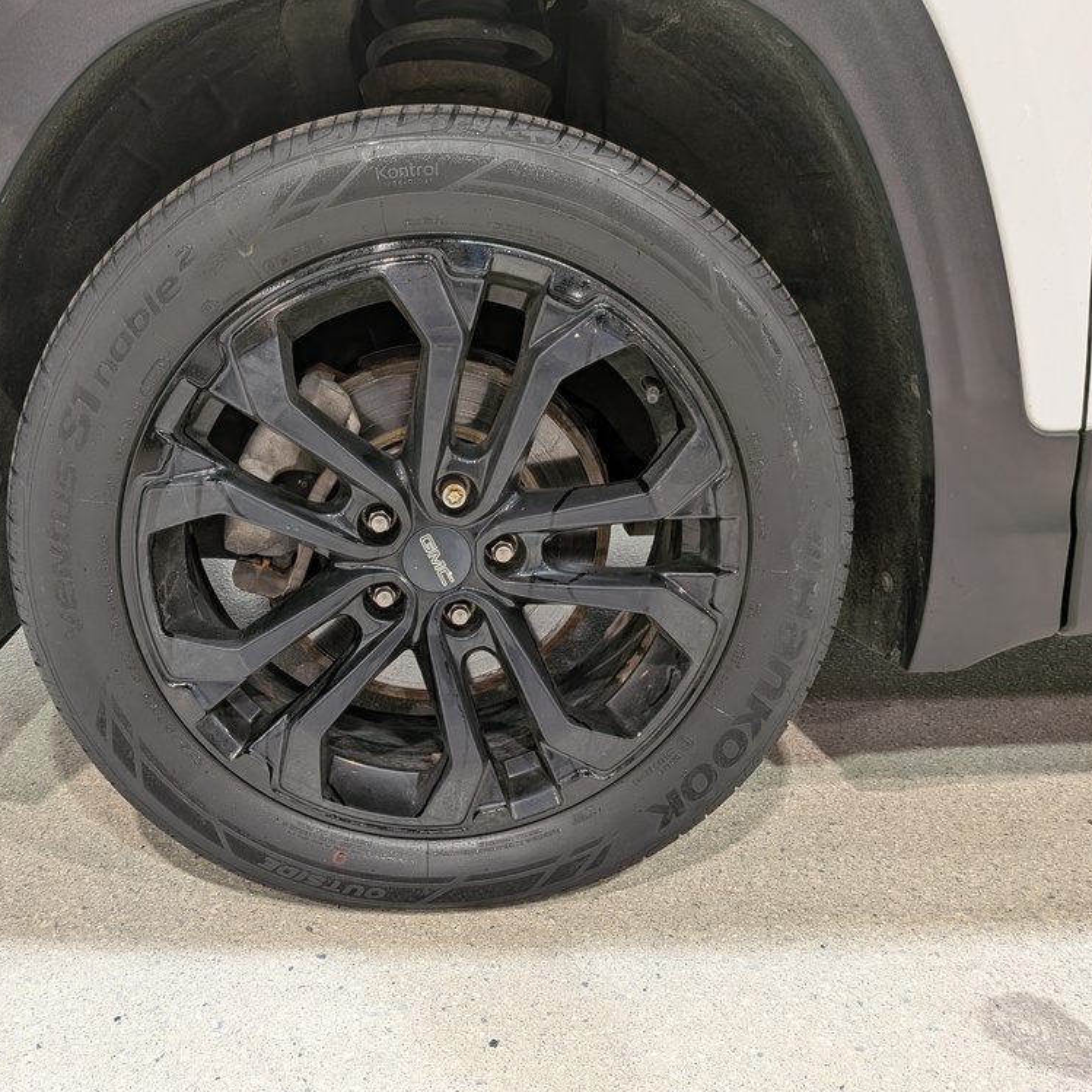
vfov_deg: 55.6
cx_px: 434
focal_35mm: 29
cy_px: 535
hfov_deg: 55.2
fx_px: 1035
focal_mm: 4.53
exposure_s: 1/25
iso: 35
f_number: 1.7
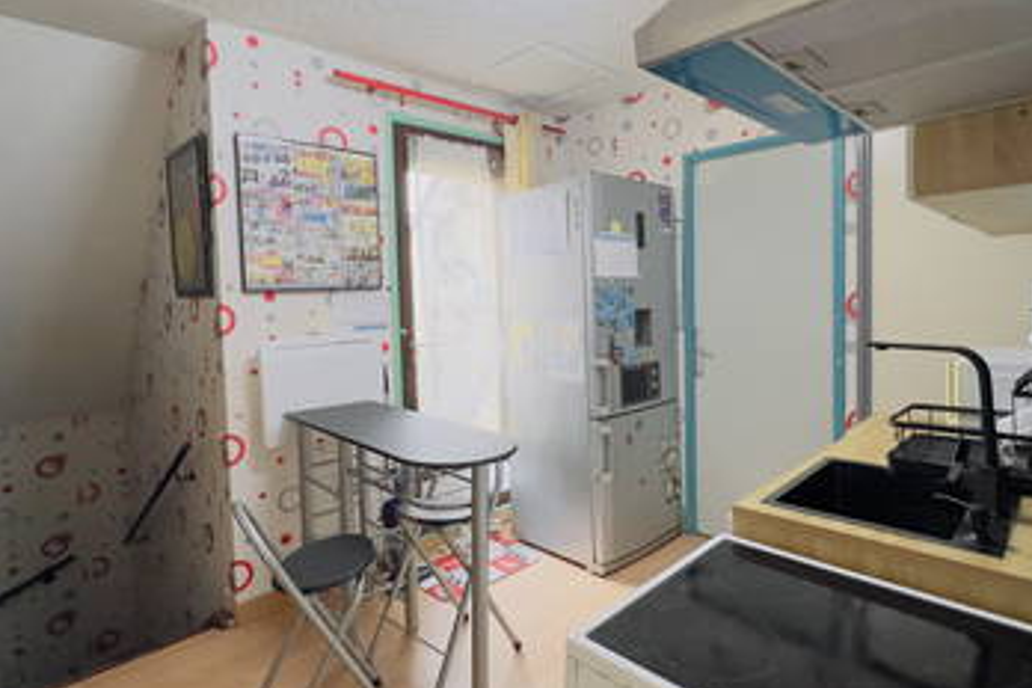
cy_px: 323
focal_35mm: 14
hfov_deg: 104.2
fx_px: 401
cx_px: 531
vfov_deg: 81.1
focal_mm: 1.57
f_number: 1.8
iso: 250
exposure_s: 1/50
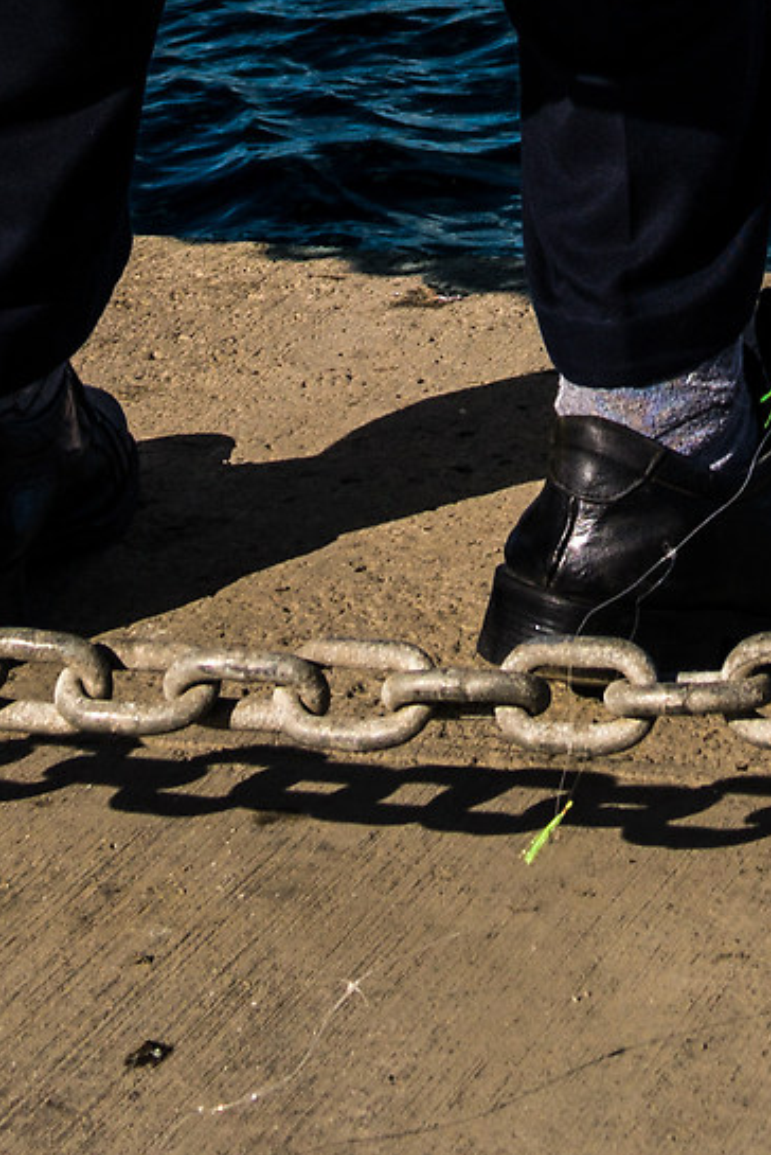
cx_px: 947
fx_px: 4235
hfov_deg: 10.2
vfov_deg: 13.0
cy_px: -1305
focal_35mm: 132
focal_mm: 20
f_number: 8
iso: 100
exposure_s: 1/500
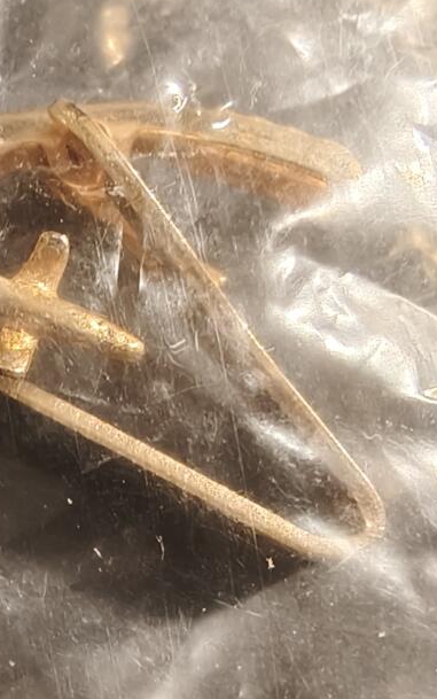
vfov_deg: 28.2
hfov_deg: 16.9
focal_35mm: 72
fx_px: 1371
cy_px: 521
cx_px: -153
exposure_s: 1/50
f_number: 2
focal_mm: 2.32
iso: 250
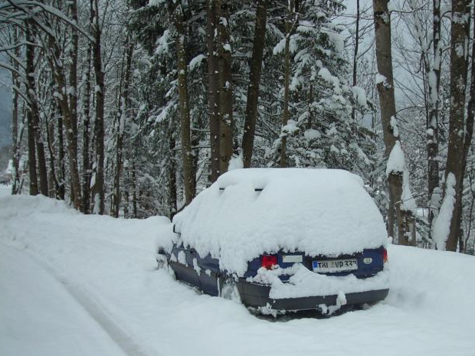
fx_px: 672
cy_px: 217
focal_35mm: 49
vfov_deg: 29.6
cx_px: 298
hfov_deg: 38.7
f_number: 6.4
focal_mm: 6.3
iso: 50
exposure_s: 1/173
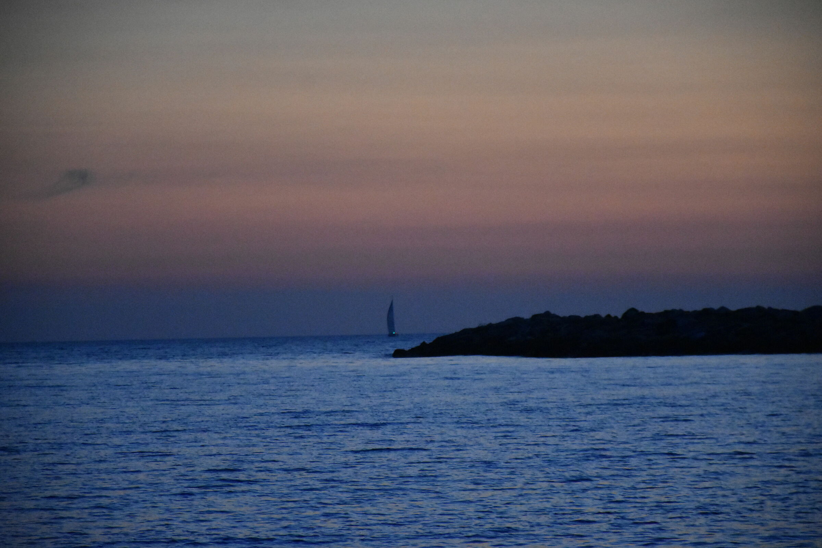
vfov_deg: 6.5
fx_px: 4795
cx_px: 411
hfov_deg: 9.8
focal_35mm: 210
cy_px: 274
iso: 9000
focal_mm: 140
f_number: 5.6
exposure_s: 1/250
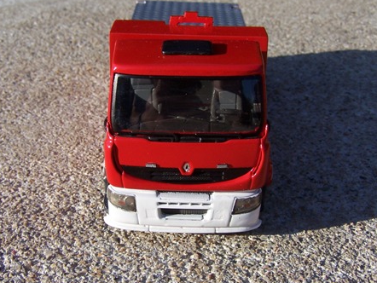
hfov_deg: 34.9
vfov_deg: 26.6
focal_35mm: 55
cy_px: 153
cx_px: 180
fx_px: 599
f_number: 4
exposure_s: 1/750
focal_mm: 6.3
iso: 80
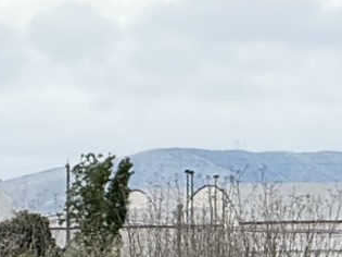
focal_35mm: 781
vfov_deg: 1.9
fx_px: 7713
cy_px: 782
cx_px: -717
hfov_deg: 2.5
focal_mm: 15.66
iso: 50
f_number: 2.8
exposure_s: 1/1481
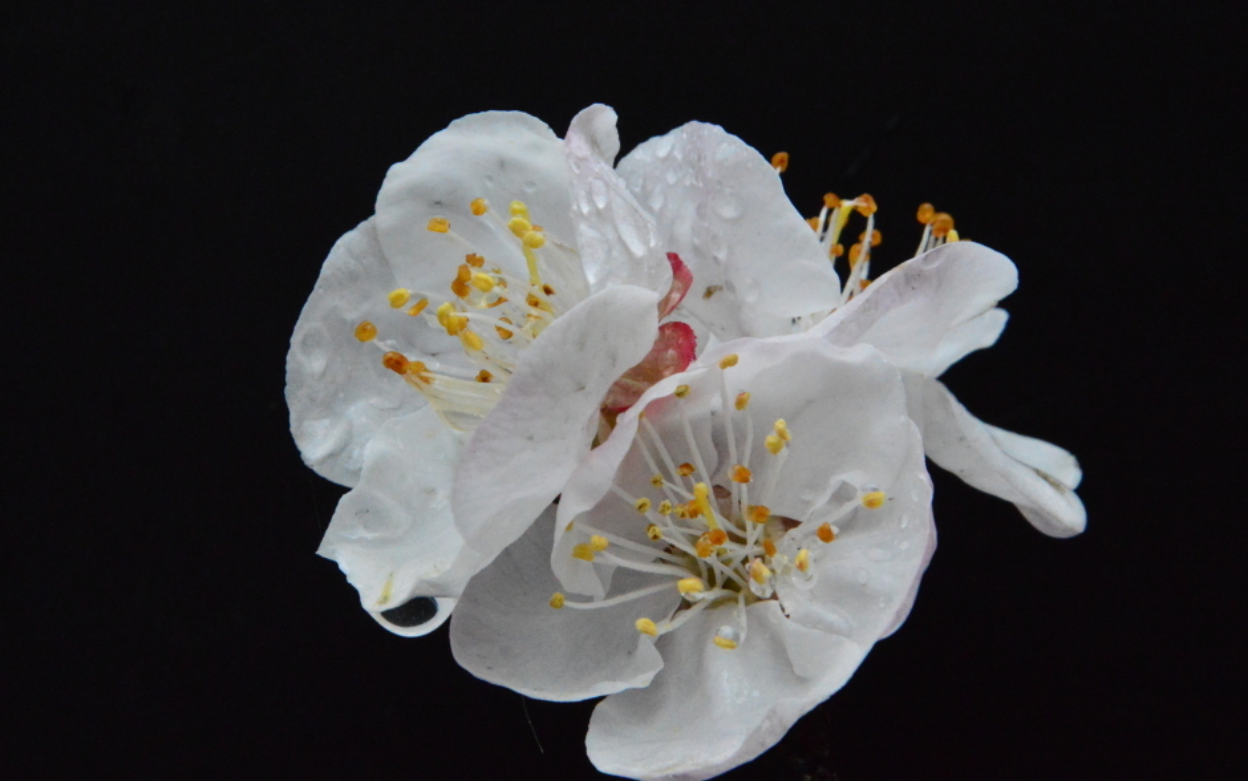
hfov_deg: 4.2
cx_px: 625
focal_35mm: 499
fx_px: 16976
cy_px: 420
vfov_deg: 2.6
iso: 6400
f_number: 18
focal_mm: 300
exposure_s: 1/100
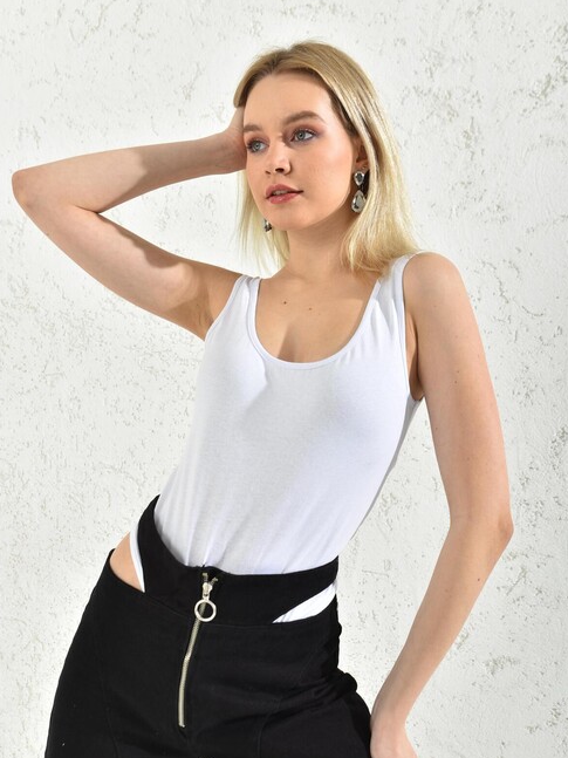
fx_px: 854
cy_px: 408
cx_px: 283
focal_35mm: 39
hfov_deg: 36.8
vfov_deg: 47.8
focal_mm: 35
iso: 100
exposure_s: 1/160
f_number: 7.1
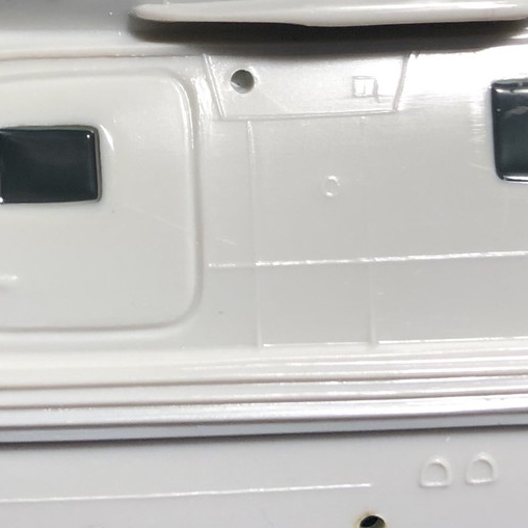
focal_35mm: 52
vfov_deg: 32.6
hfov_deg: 32.8
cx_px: 275
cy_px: 193
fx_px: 897
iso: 25
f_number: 1.8
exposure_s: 1/40
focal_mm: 4
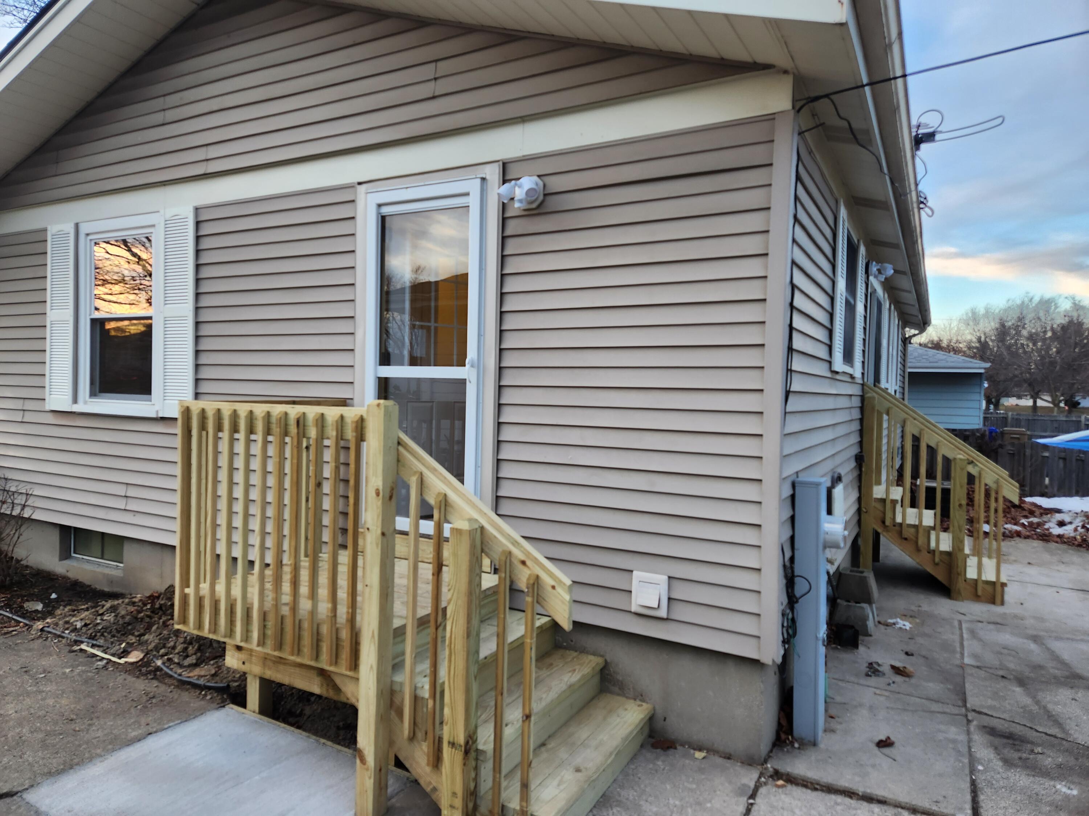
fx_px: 724
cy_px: 408
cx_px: 544
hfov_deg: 73.9
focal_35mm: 23
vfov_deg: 58.9
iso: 100
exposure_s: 1/180
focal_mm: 5.4
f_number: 1.8
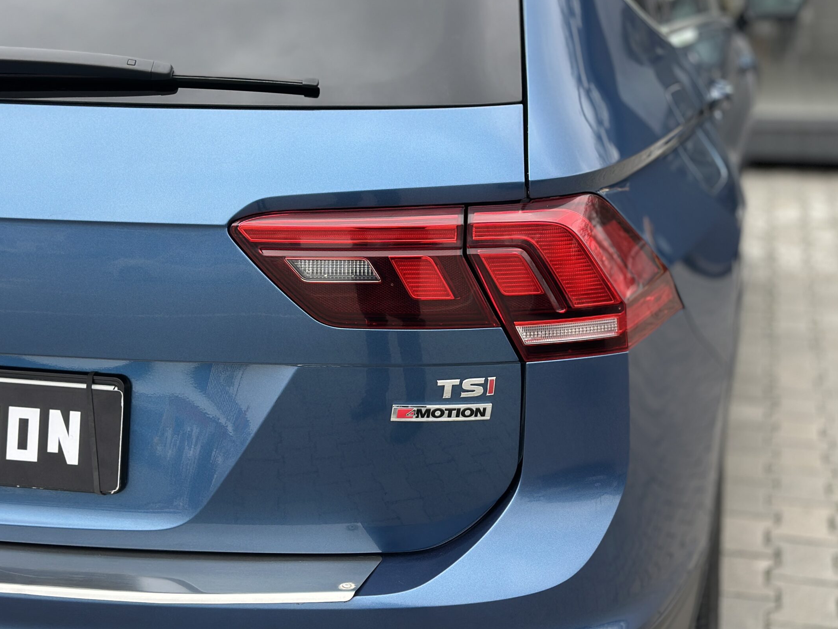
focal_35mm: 58
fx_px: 1404
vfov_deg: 25.2
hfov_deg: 33.2
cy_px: 268
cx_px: 454
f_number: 1.78
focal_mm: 6.86
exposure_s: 1/830
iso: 80
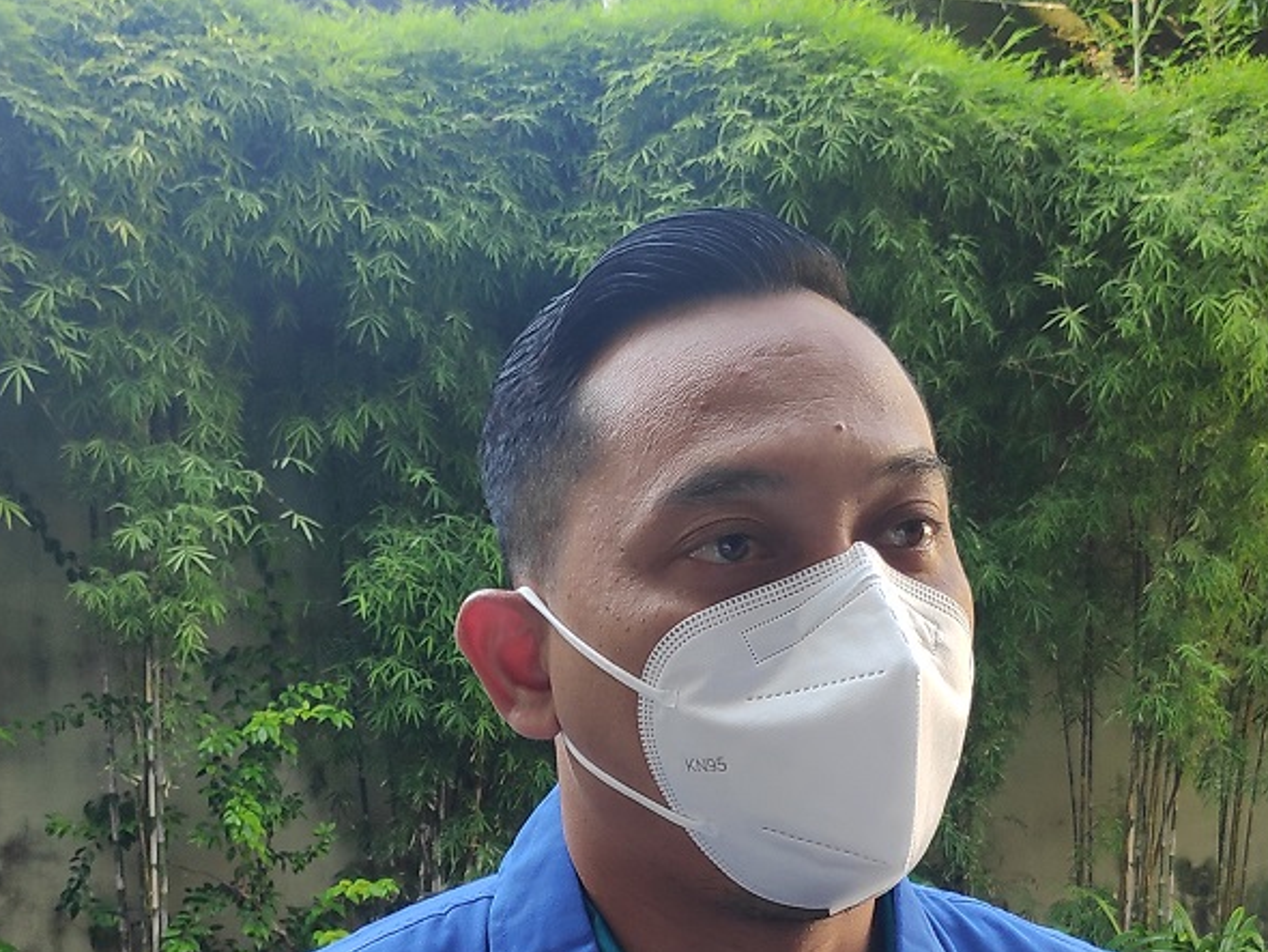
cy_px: 821
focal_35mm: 41
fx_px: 1502
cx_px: 572
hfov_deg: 45.7
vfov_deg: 33.6
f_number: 1.9
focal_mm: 3.94
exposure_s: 1/100
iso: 102
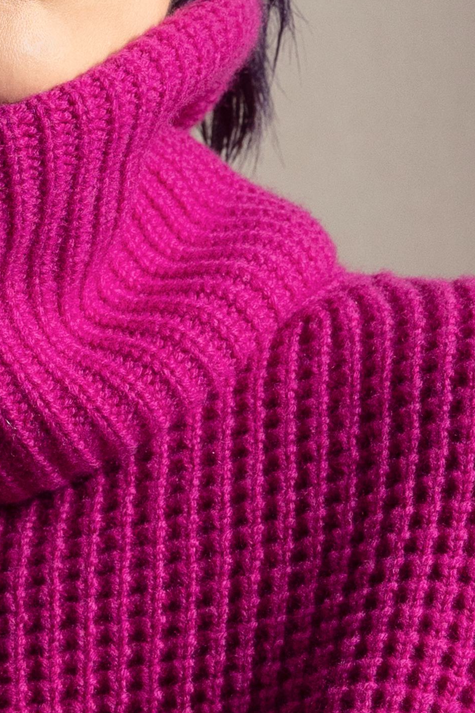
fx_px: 5896
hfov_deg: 4.6
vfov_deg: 6.9
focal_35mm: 298
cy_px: 750
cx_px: -217
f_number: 4
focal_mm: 53
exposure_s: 1/160
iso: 400
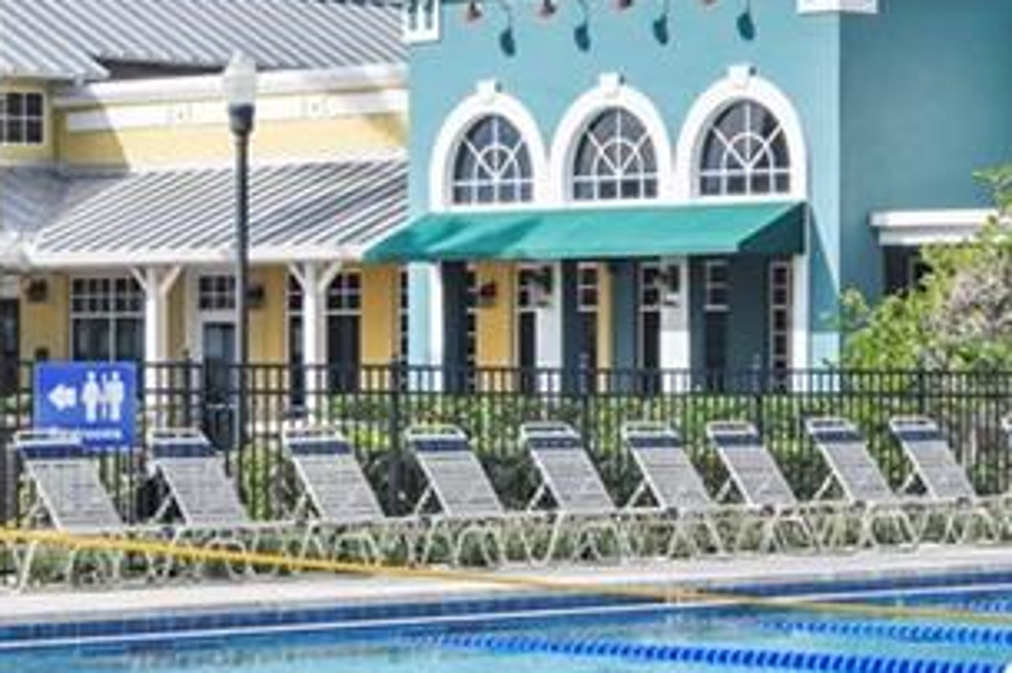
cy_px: 322
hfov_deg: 13.5
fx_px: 4270
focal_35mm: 152
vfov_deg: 9.0
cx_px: 760
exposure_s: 1/320
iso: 100
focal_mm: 29
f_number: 8
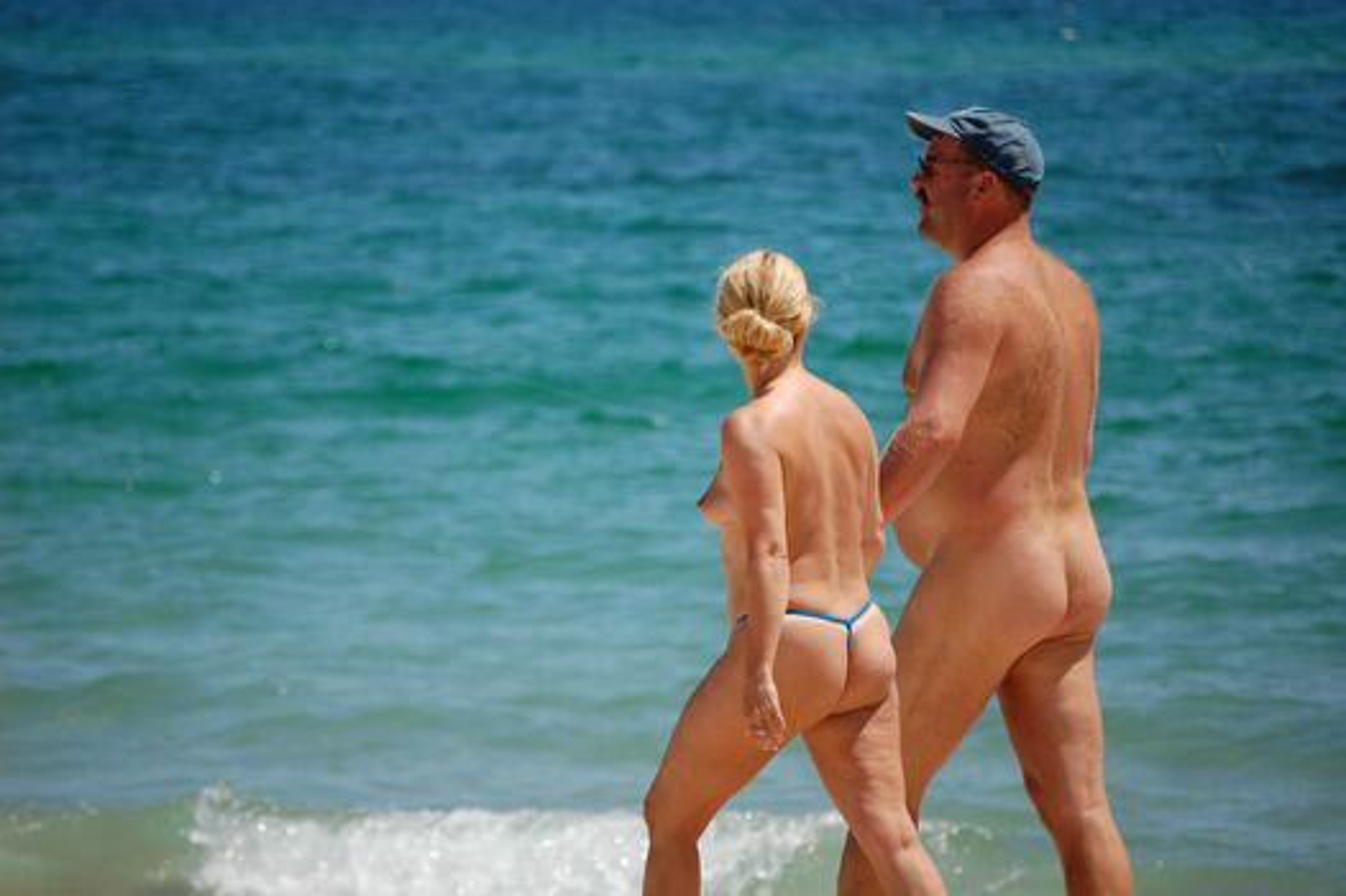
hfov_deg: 6.9
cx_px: 673
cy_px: 448
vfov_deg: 4.6
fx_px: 11209
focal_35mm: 300
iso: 400
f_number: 5.6
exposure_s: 1/2000
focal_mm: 200
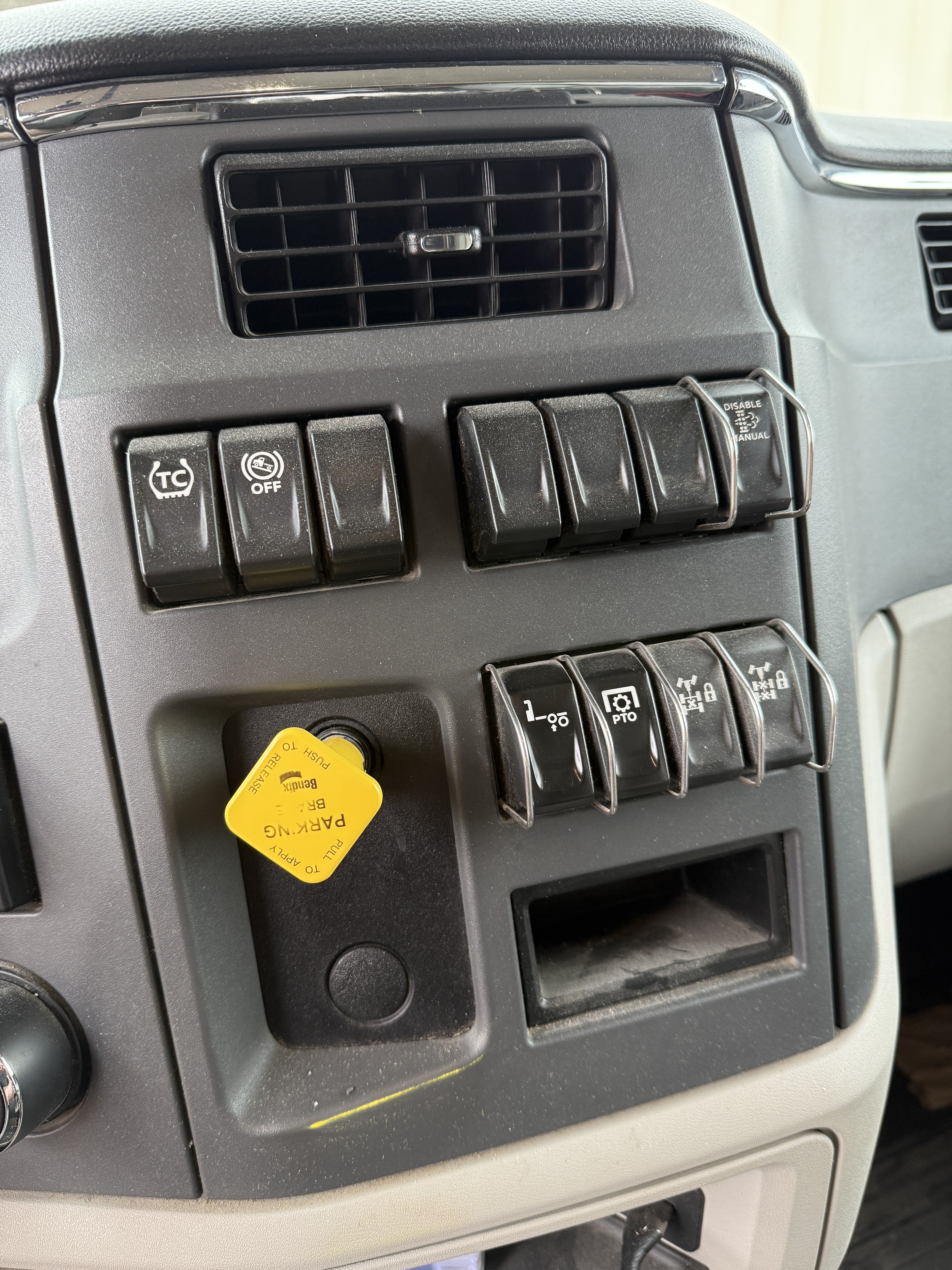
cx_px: 476
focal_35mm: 24
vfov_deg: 71.6
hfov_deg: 56.8
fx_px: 880
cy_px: 635
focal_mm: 6.76
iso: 200
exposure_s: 1/105
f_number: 1.78
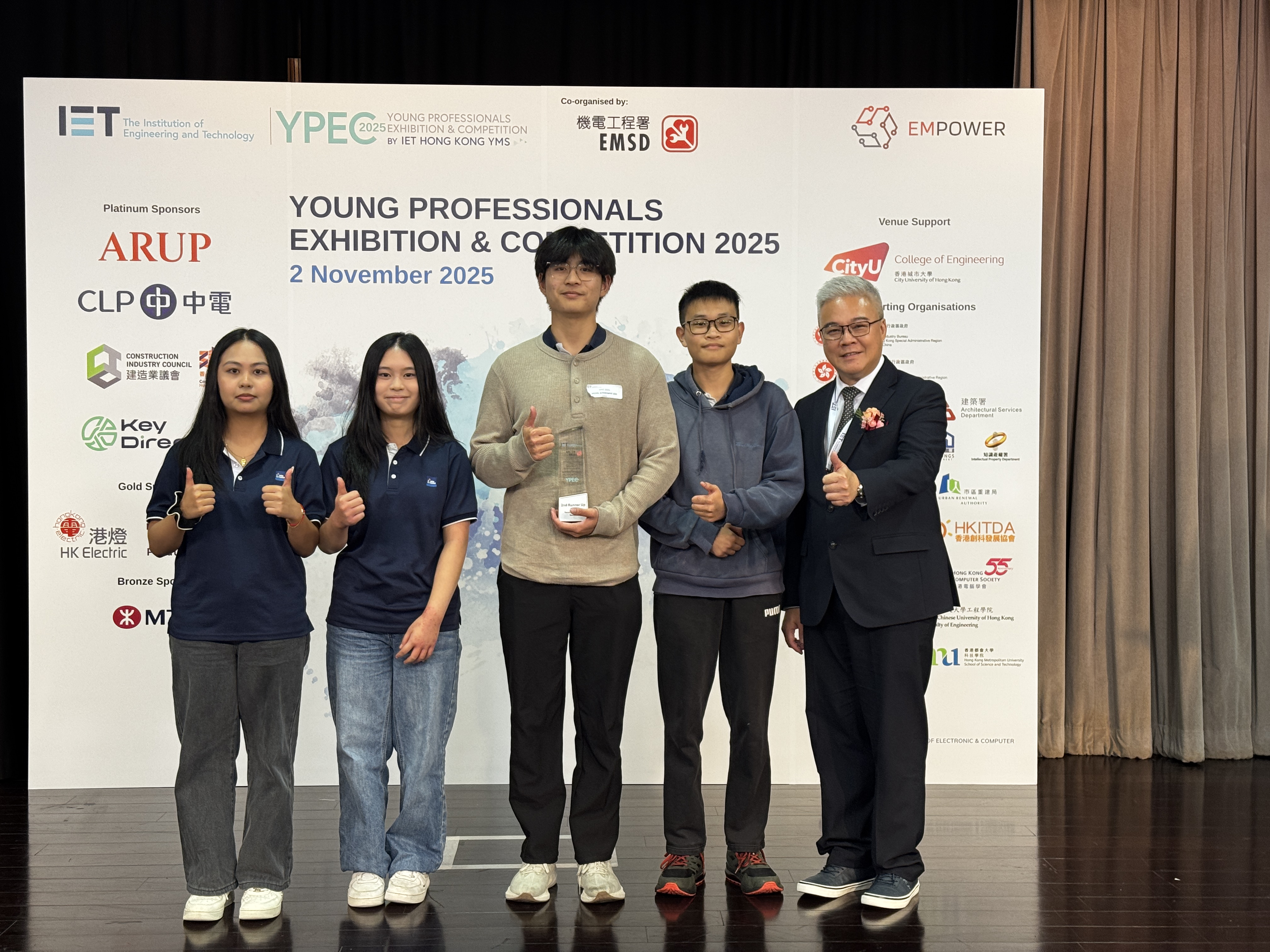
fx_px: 1761
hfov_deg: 39.7
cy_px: 476
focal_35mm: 48
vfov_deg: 30.3
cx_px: 635
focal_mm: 6.76
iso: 125
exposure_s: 1/50
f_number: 1.78
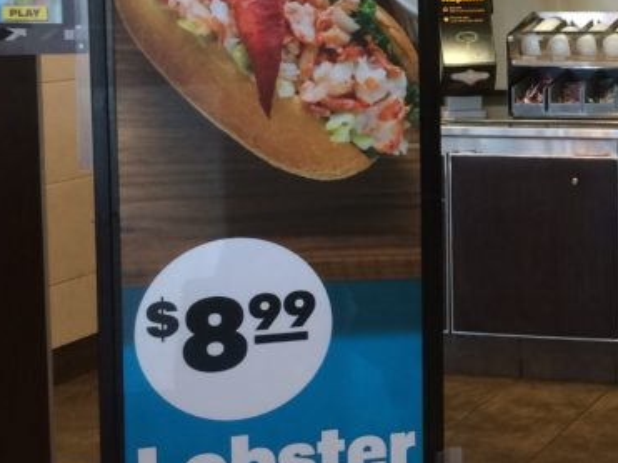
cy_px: 77
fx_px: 1428
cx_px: 728
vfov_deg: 18.2
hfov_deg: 22.6
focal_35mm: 80
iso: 64
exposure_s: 1/30
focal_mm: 4.15
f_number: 2.2
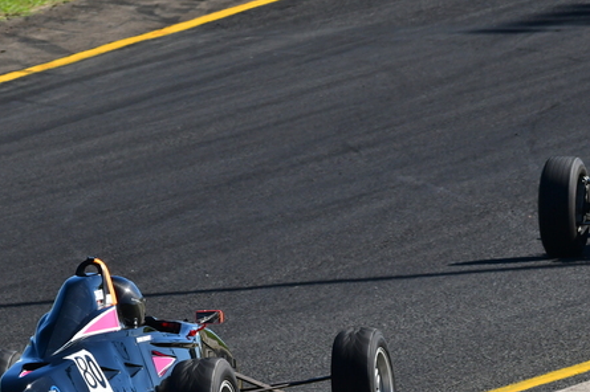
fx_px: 12806
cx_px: 229
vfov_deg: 1.8
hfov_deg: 2.6
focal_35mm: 782
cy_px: 316
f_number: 11
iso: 500
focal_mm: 290
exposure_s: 1/640
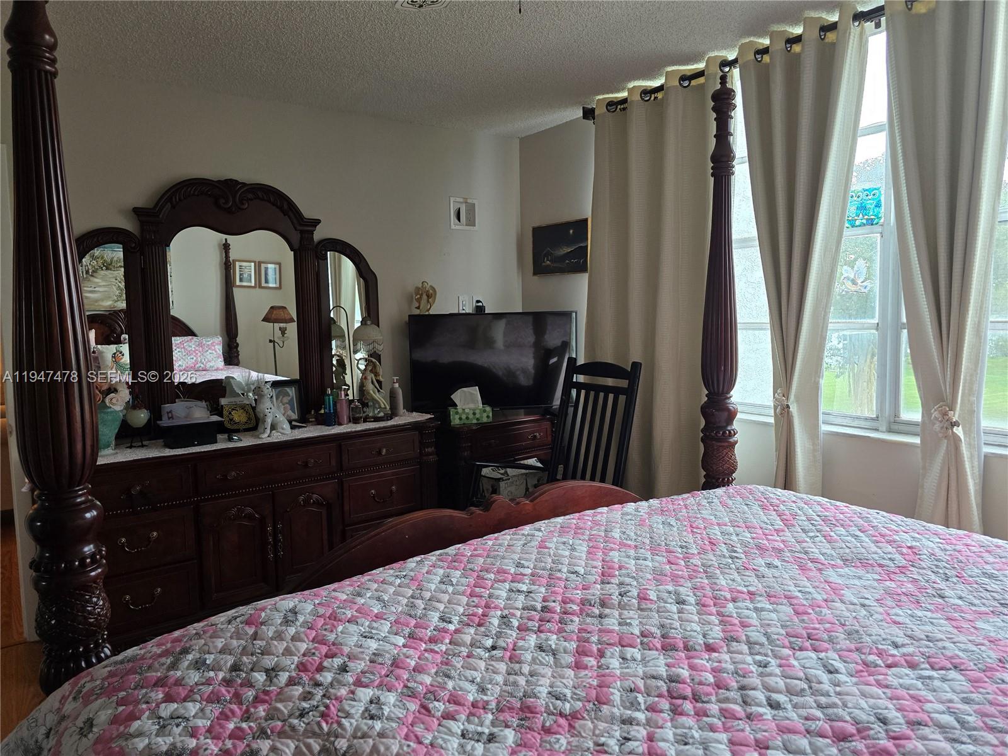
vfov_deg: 58.9
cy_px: 378
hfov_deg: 73.9
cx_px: 504
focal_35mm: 23
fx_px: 670
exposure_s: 1/120
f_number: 1.7
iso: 320
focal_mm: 6.3
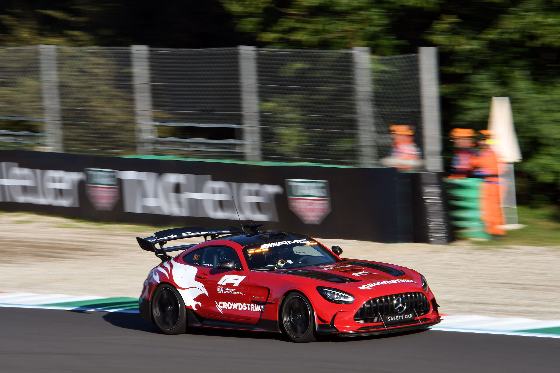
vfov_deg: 4.6
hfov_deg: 6.9
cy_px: 186
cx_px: 280
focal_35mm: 300
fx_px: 4666
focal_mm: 200
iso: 200
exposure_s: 1/80
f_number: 18
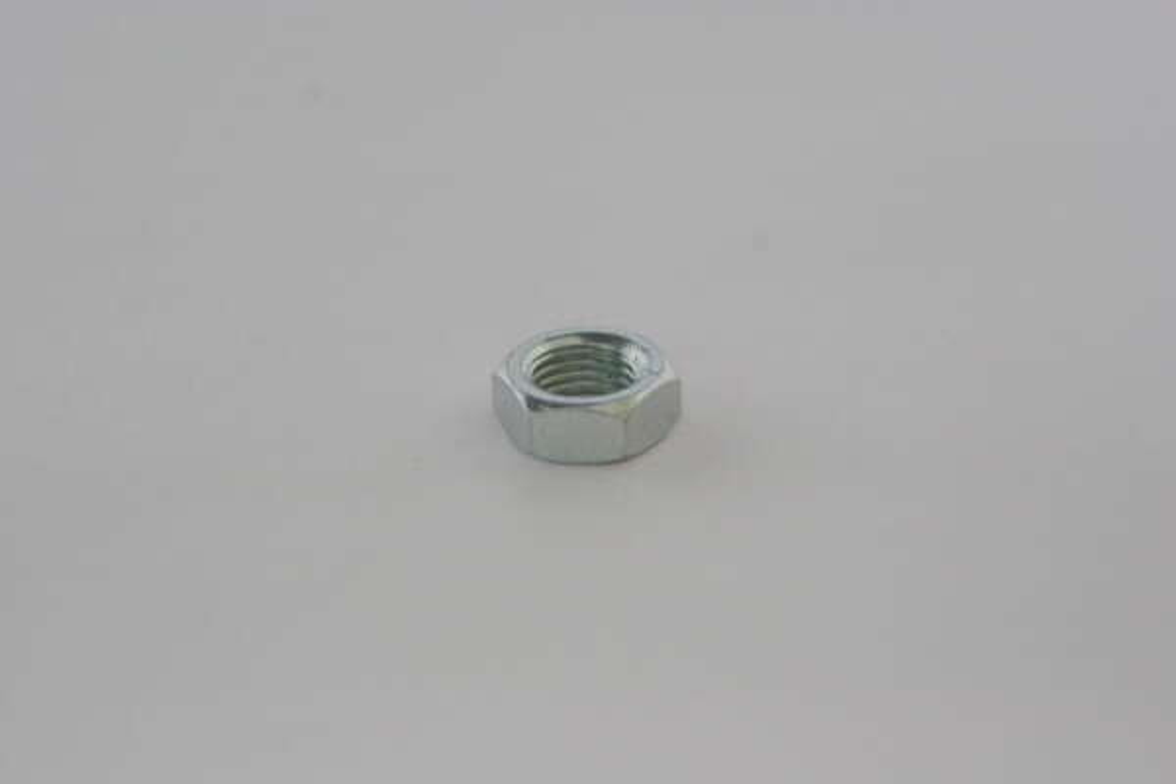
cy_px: 392
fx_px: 3920
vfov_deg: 11.4
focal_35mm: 120
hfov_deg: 17.1
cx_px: 588
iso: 800
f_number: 8
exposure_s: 1/60
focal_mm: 80
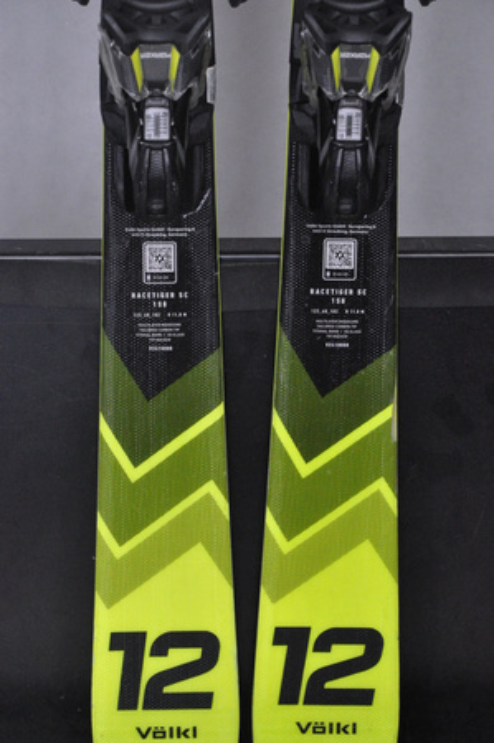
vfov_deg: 16.1
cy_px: 372
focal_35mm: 128
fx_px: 2630
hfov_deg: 10.7
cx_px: 247
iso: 3200
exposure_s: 1/125
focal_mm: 85
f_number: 8
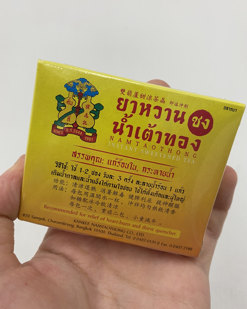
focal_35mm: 28
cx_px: 128
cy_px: 155
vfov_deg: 62.2
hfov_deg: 51.5
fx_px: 256
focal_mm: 4.25
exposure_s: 1/50
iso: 64
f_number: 1.8
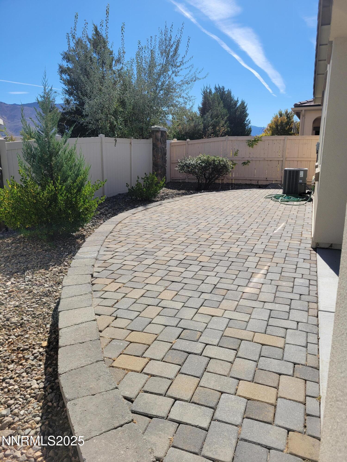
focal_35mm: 26
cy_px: 231
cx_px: 174
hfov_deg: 53.1
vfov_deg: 67.3
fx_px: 348
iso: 40
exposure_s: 1/2679
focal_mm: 5.4
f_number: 1.8
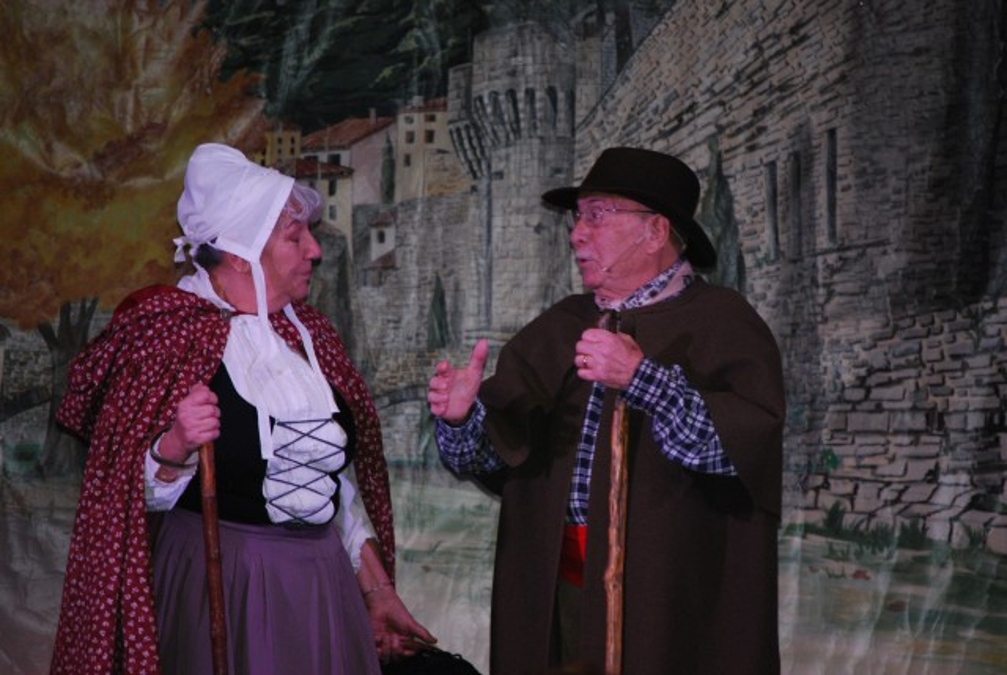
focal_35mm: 248
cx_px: 504
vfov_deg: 5.6
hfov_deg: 8.3
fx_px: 6934
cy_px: 338
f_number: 5.3
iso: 800
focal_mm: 165
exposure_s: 1/80
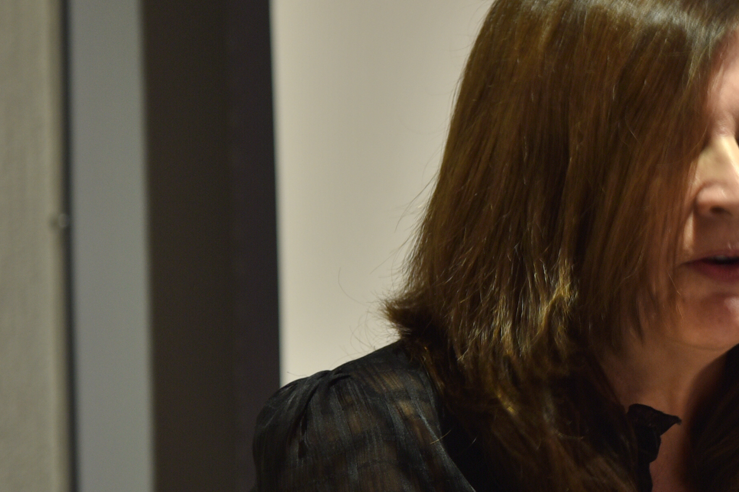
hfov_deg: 7.9
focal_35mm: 259
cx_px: 858
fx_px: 5316
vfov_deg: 5.3
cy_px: 185
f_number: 4
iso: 250
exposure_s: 1/6
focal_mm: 105
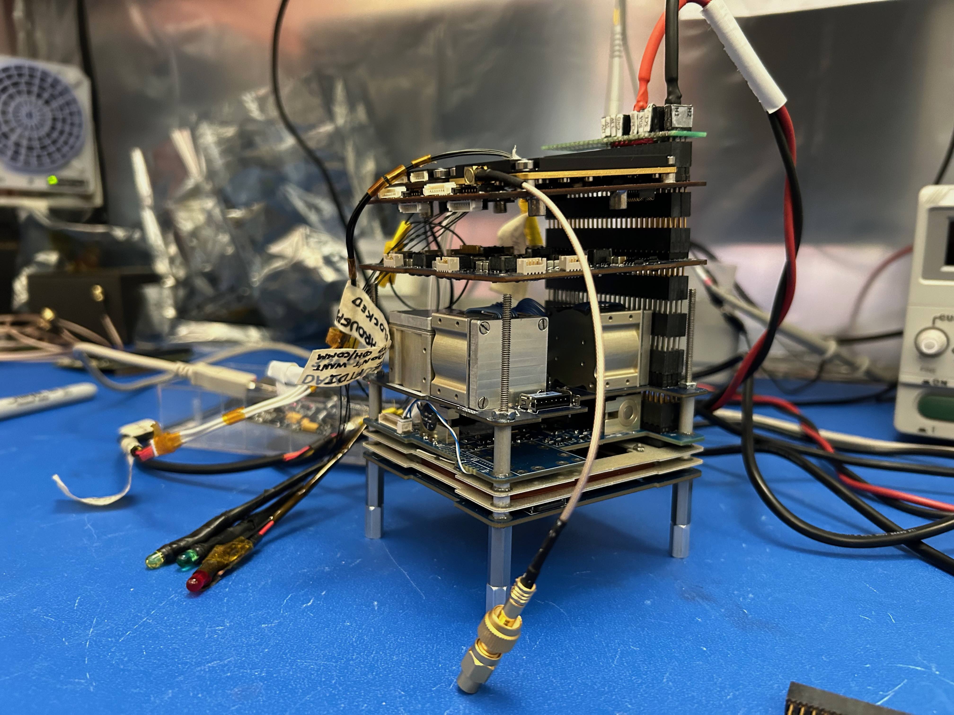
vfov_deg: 53.1
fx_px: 717
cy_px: 358
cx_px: 477
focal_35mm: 26
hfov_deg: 67.3
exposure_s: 1/40
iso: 500
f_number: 1.5
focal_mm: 5.7
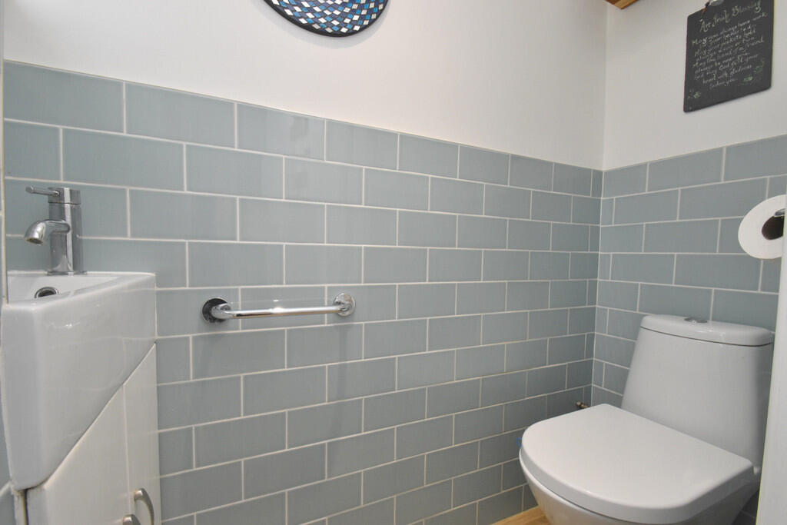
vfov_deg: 77.3
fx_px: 328
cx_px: 394
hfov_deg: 100.4
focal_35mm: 15
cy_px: 262
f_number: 9
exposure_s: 1/60
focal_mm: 10
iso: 1600
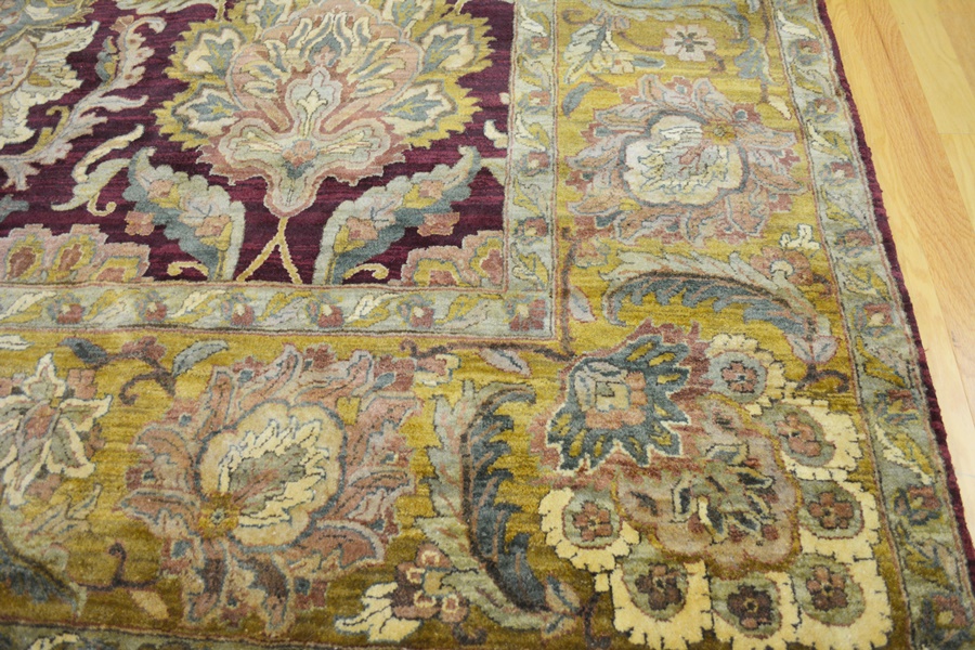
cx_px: 488
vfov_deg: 47.9
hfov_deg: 67.4
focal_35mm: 27
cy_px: 325
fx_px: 731
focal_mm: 18
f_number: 4
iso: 800
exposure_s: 1/60
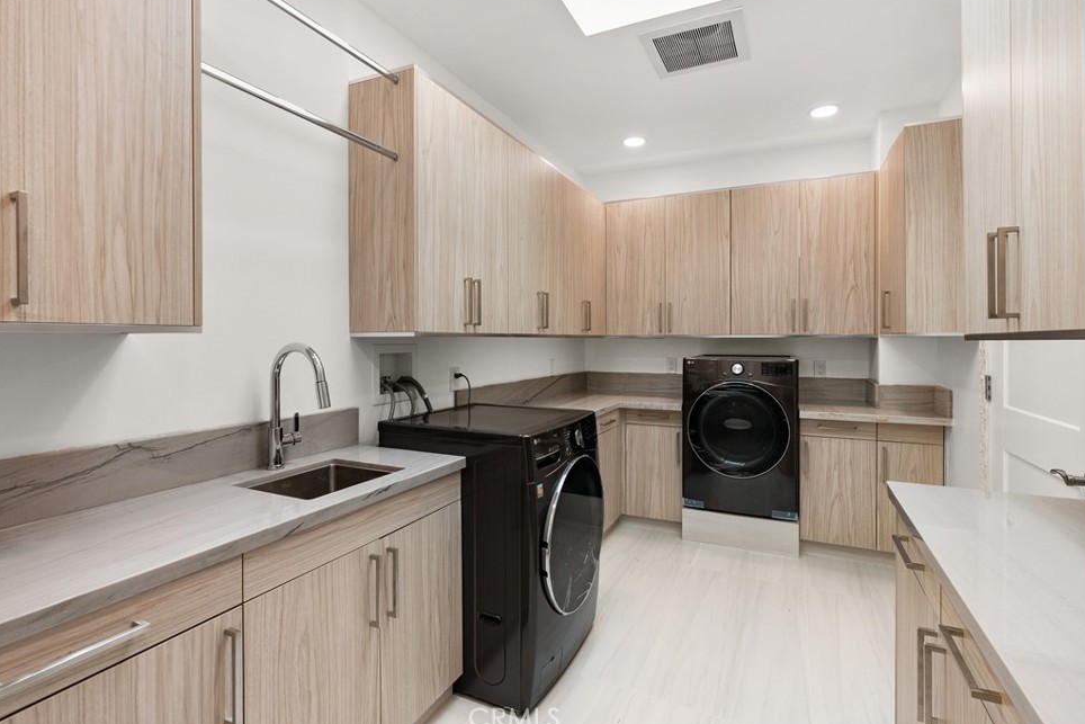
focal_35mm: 17
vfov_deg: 70.4
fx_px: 512
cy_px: 350
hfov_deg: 93.3
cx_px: 538
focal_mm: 16
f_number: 9
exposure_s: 1/25
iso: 640
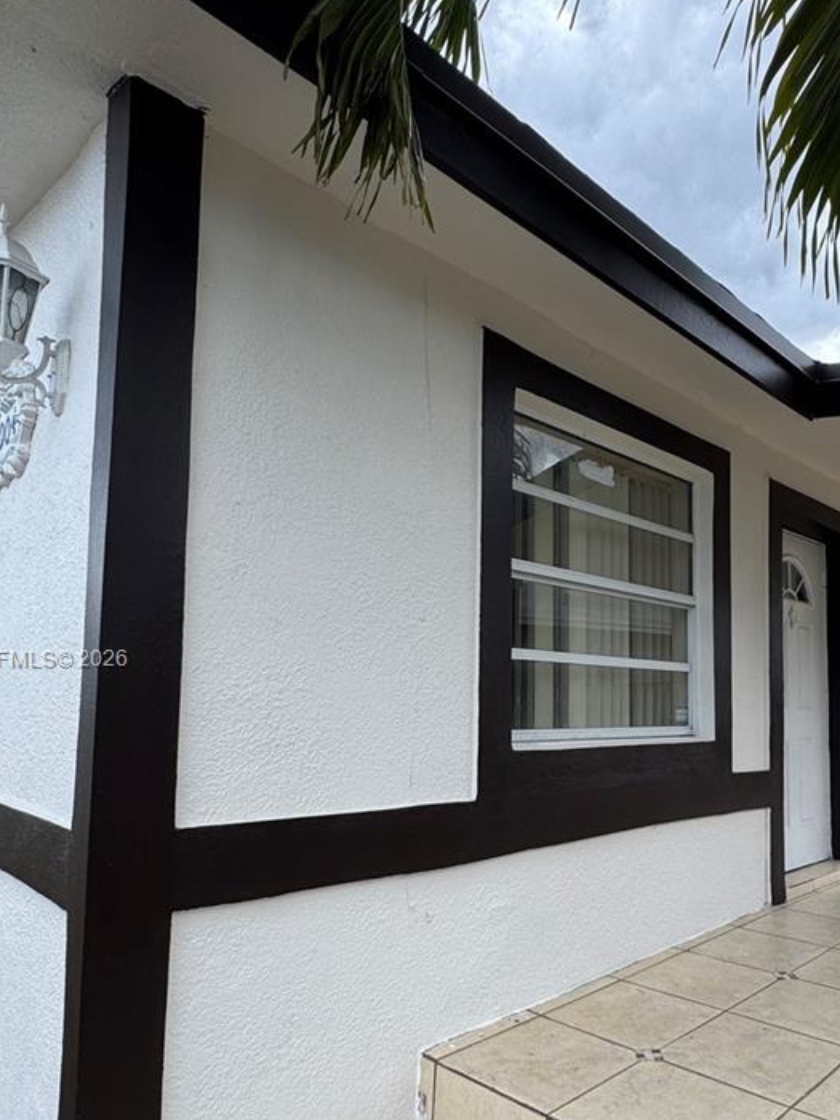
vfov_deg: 71.0
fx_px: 777
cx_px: 552
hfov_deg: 55.8
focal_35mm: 24
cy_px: 661
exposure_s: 1/418
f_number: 2.2
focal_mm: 2.22
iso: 40
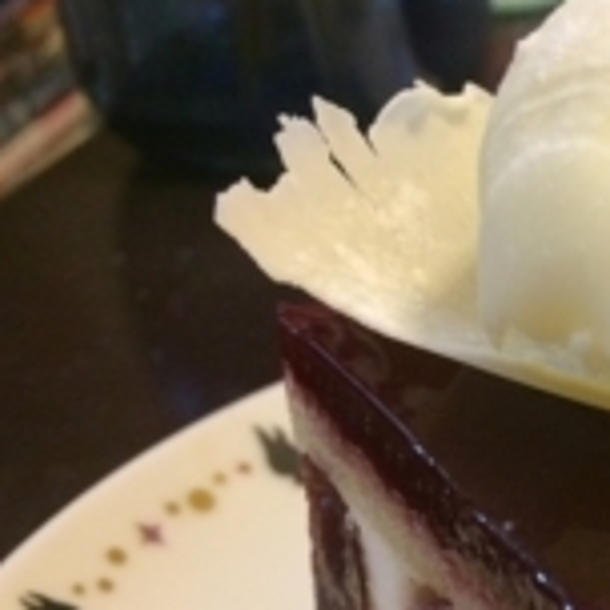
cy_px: 534
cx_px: 738
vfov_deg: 22.3
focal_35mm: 76
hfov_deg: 21.1
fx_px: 1515
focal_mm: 4.15
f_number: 2.2
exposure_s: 1/24
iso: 320
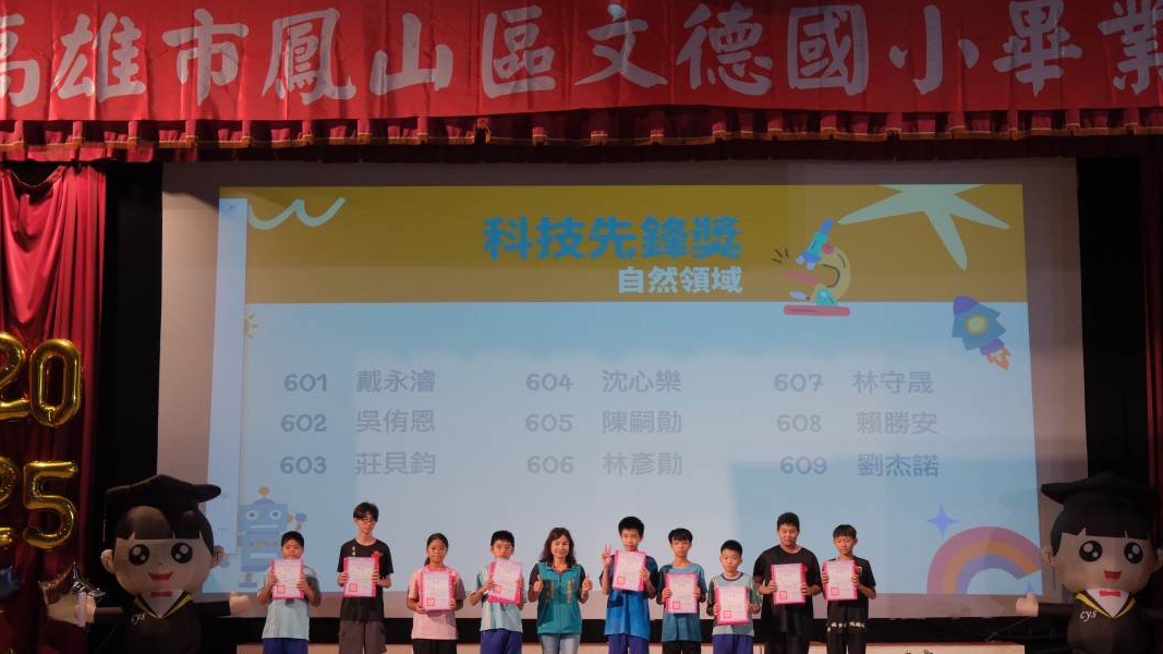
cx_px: 583
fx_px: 1634
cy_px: 329
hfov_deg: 39.2
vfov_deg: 22.6
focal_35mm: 53
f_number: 2.8
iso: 640
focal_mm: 33.2
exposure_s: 1/60
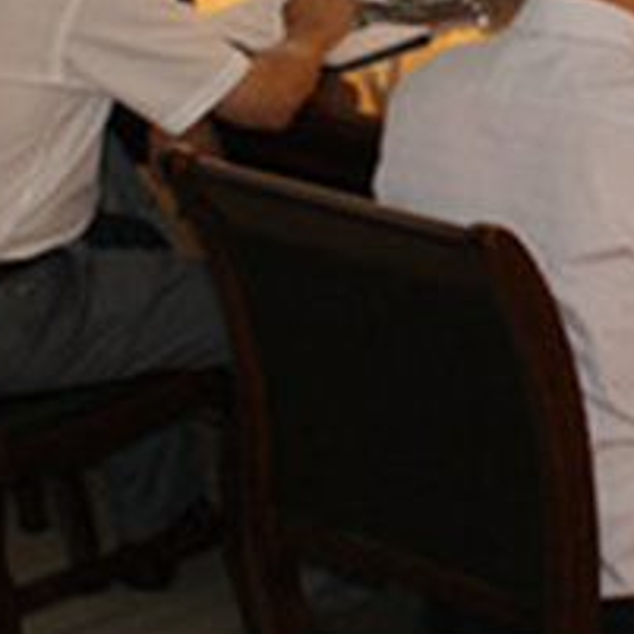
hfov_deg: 13.0
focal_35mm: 132
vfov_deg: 12.8
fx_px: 2735
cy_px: -196
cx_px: 716
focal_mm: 26
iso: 800
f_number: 5.6
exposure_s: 1/125
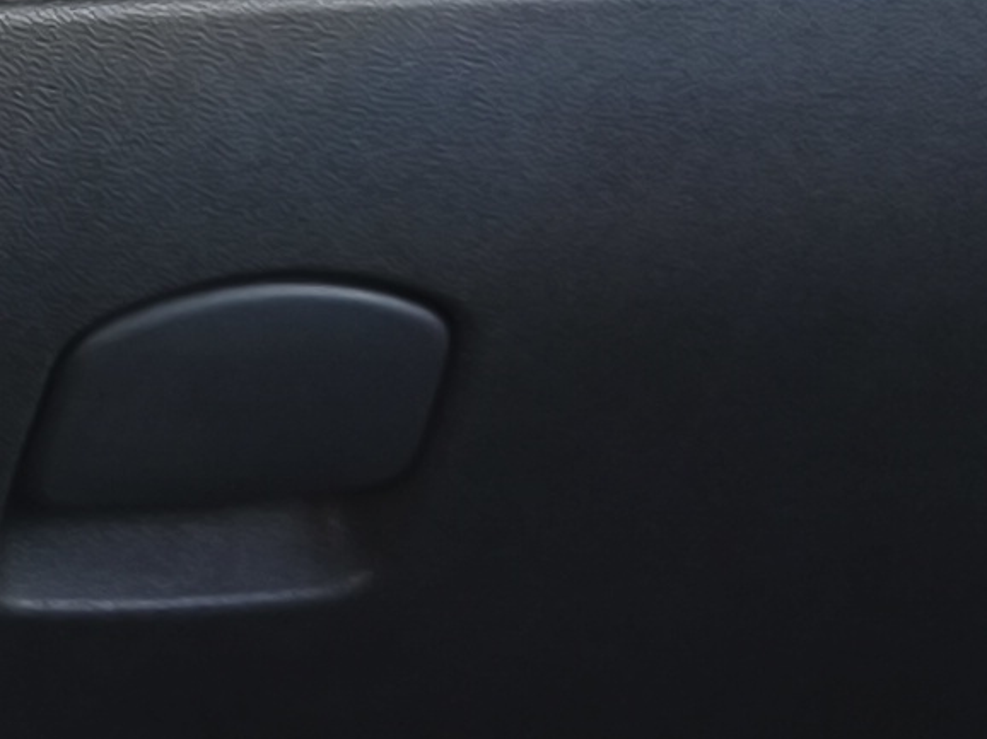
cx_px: -1475
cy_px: -70
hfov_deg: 10.3
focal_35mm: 163
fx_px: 4646
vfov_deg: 9.0
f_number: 1.7
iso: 80
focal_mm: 5.35
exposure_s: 1/100
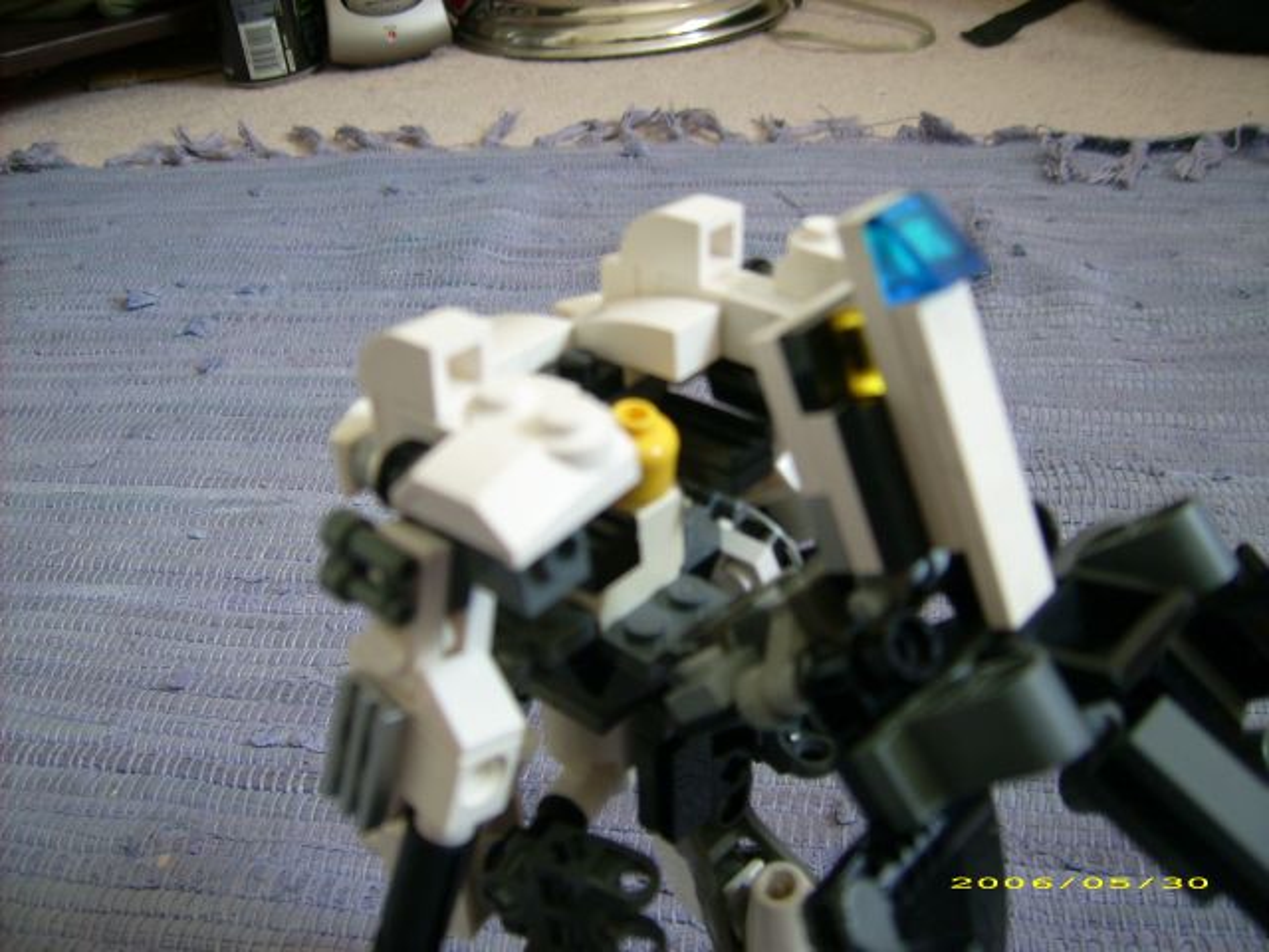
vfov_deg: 40.7
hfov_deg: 52.6
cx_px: 634
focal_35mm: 35
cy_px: 476
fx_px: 1283
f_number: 2.8
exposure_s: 1/14
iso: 50
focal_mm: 5.95
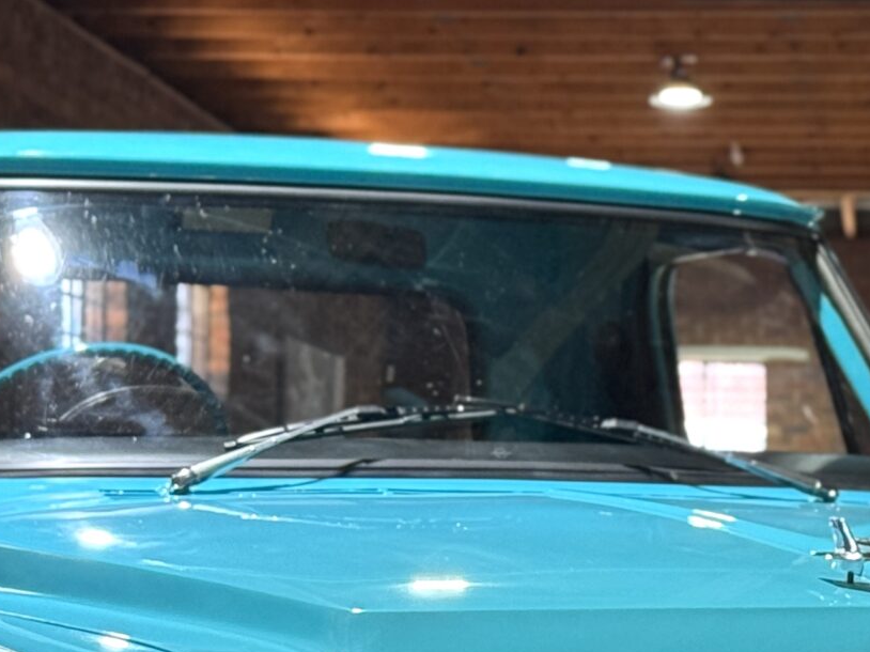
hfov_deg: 13.1
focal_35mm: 151
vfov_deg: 9.8
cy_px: 563
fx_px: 3794
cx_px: 568
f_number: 1.78
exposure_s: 1/33
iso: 250
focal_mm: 6.76
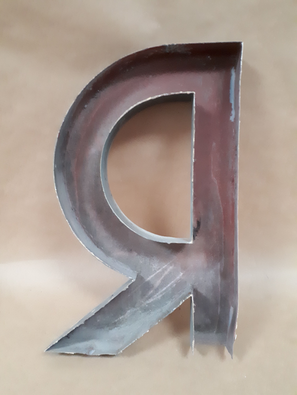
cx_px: 148
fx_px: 309
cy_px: 198
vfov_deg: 65.3
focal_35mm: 27
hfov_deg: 51.4
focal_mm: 3.6
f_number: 1.9
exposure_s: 1/10
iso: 1250
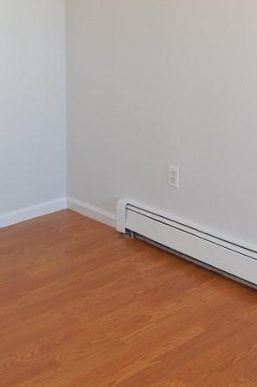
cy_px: 132
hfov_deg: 25.7
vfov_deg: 37.8
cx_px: 70
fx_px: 558
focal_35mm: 52
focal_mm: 4
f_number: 3
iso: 125
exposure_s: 1/50
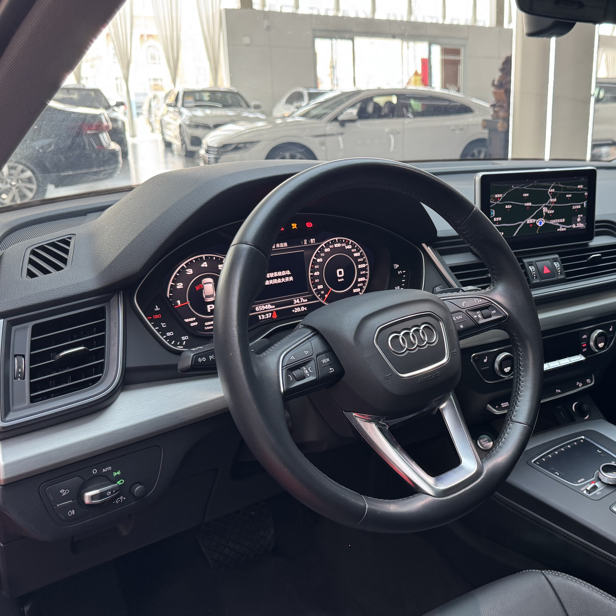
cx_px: 459
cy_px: 303
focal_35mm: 34
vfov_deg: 48.4
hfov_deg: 46.8
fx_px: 685
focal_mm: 6.76
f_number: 1.78
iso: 125
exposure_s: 1/50
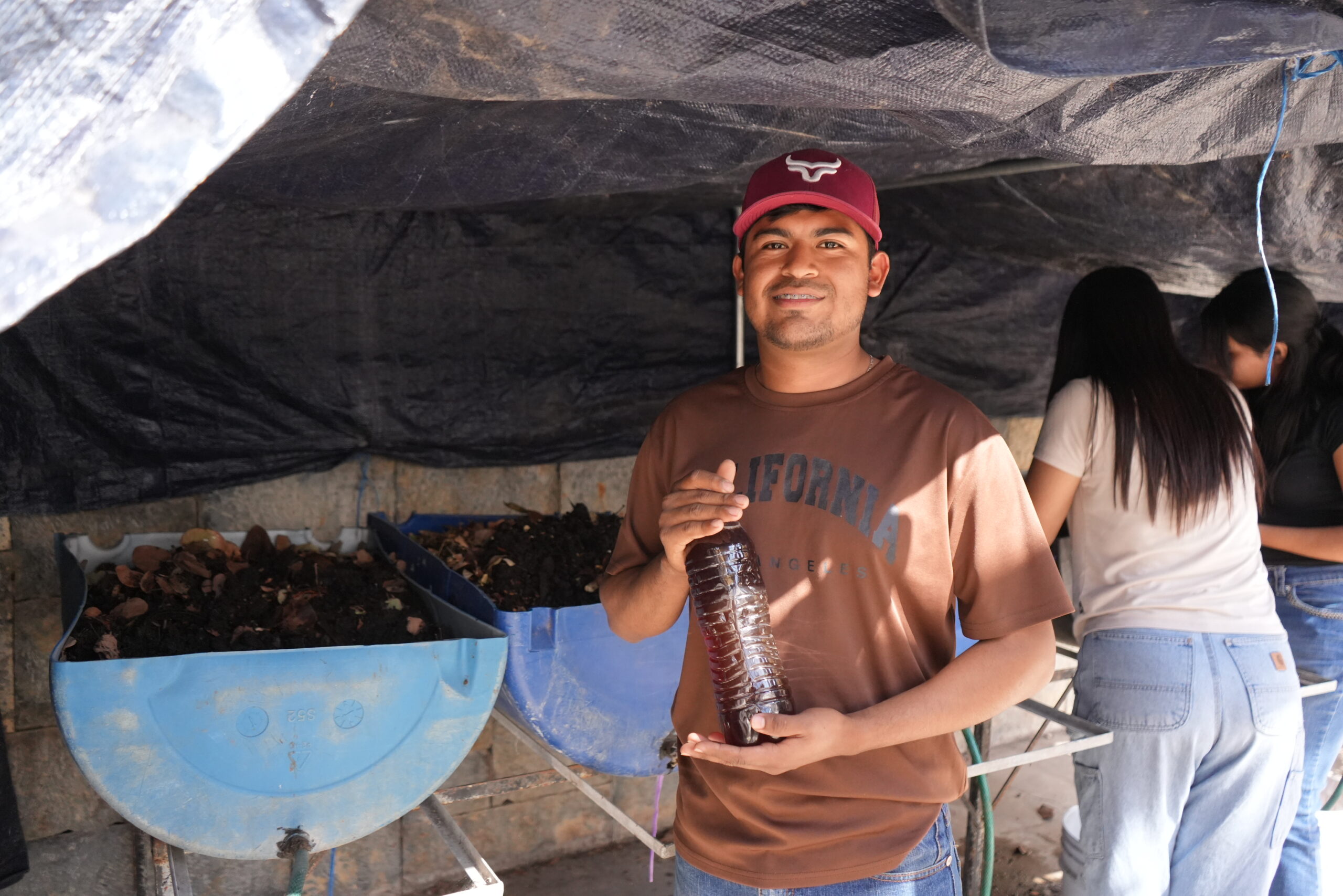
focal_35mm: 29
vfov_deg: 45.0
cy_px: 448
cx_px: 672
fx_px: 1082
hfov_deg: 63.7
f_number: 3.5
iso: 3200
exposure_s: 1/1600
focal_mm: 29
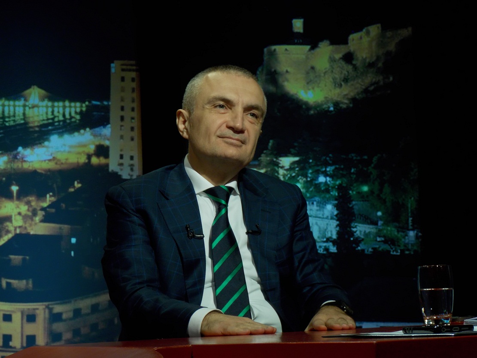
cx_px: 238
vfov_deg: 11.2
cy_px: 179
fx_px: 1819
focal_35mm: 132
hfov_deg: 14.9
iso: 160
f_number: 5
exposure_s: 1/30
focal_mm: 23.4
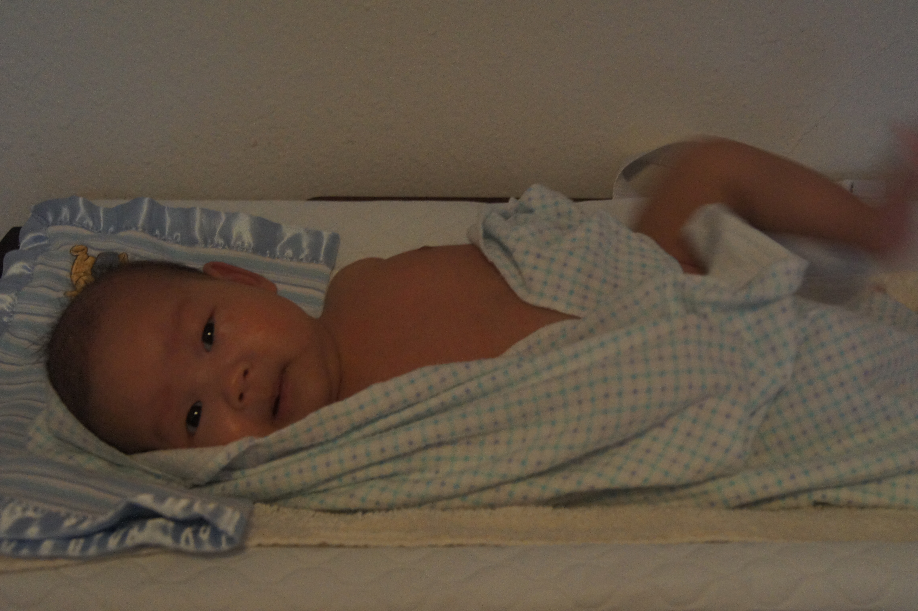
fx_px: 1070
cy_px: 306
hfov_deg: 46.4
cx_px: 459
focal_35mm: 42
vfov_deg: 31.9
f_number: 7.1
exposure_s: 1/15
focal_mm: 28
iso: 1600
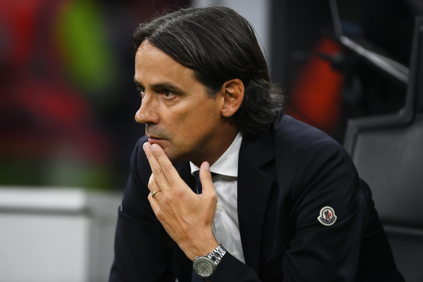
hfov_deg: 5.2
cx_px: 212
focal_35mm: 400
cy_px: 141
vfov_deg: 3.4
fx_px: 4700
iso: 1600
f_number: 2.8
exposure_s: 1/1000
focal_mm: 400
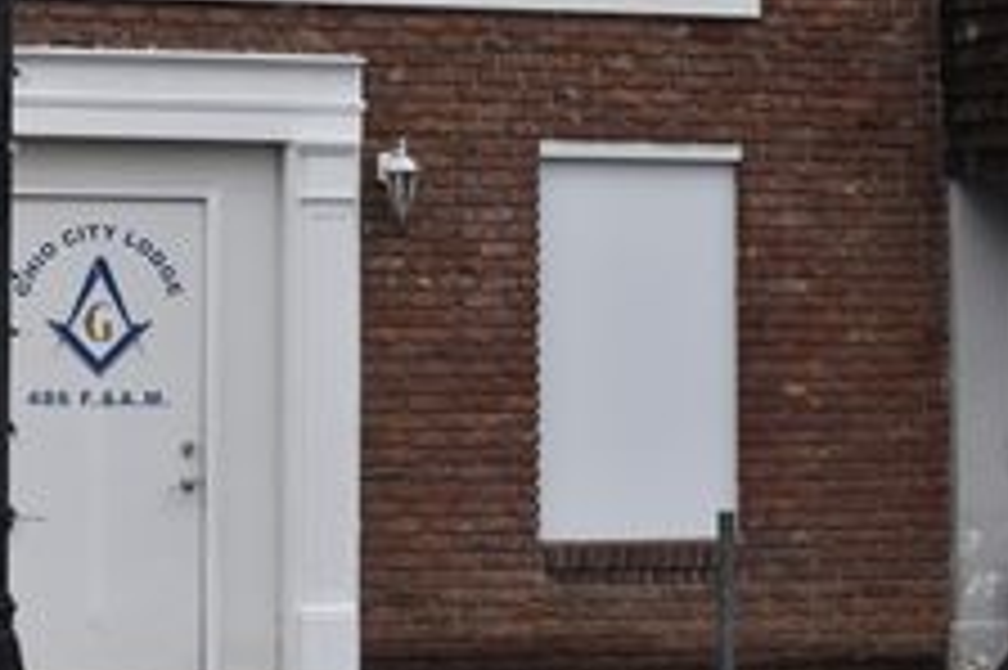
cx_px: 22
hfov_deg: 17.6
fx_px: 3190
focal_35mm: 114
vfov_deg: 11.9
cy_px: 83
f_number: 7.1
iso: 400
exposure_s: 1/200
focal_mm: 34
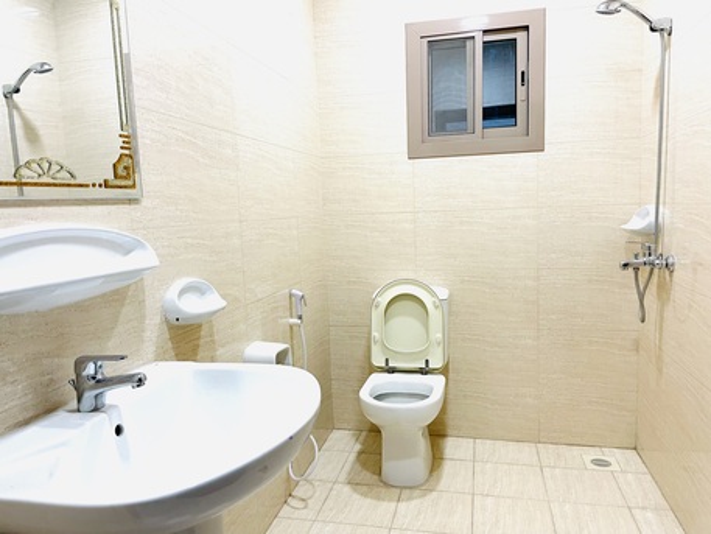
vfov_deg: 53.1
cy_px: 267
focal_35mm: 26
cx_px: 356
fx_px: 534
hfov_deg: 67.3
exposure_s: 1/50
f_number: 1.6
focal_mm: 4.2
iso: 80
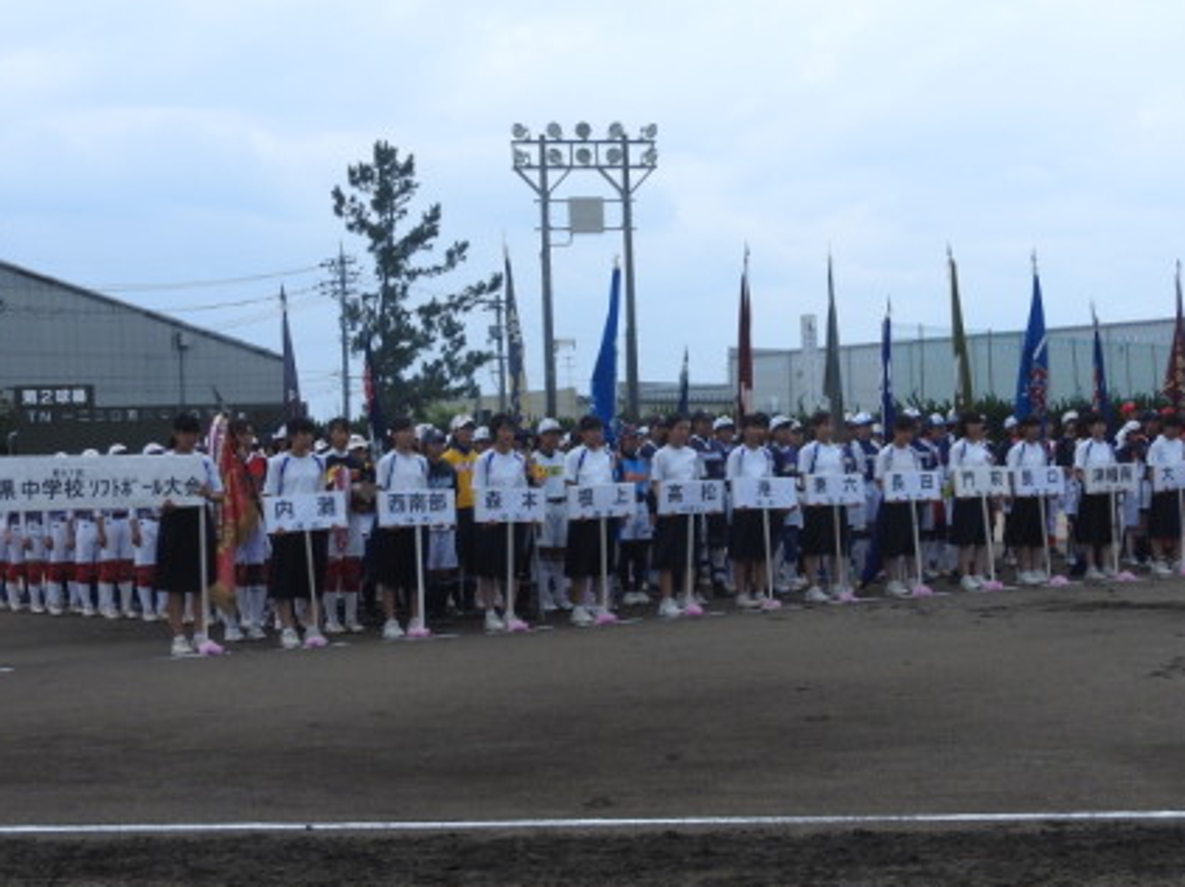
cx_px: 677
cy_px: 438
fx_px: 2190
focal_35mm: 64
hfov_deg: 30.2
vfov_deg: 22.9
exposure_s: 1/1000
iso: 100
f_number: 4
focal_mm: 8.1
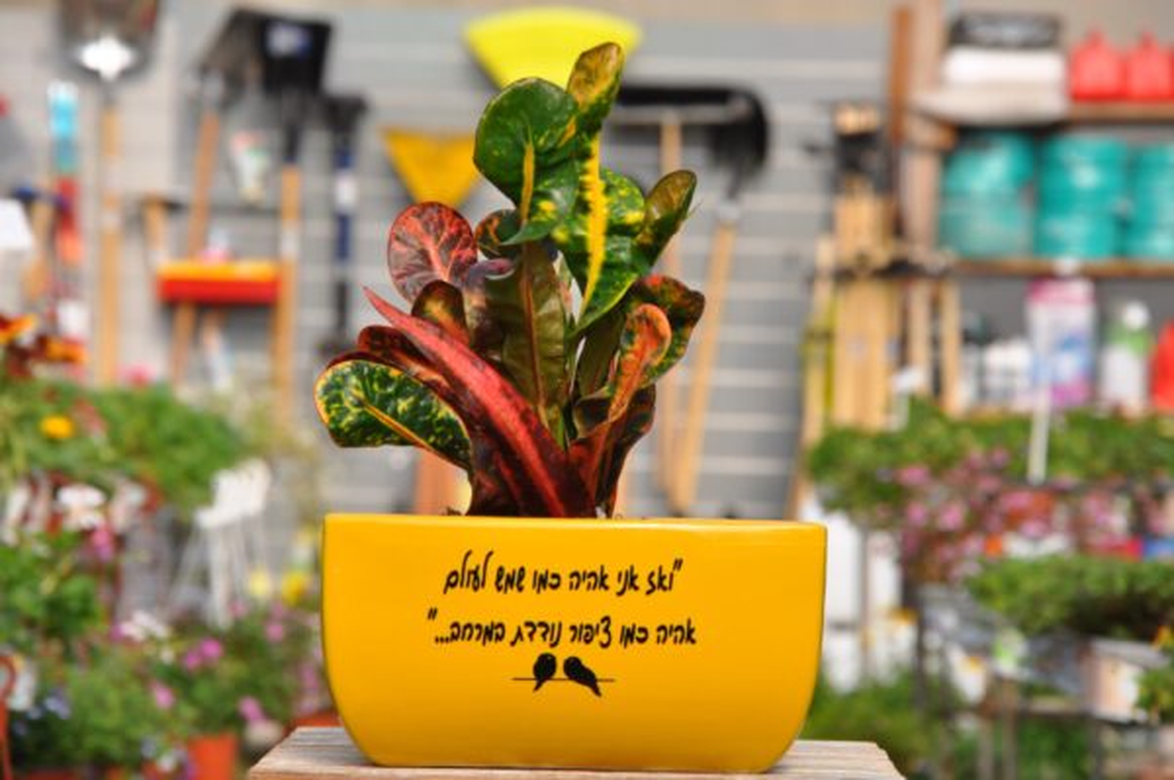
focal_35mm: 158
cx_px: 587
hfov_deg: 13.1
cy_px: 390
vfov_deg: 8.7
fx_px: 5132
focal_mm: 105
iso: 250
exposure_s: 1/400
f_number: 10
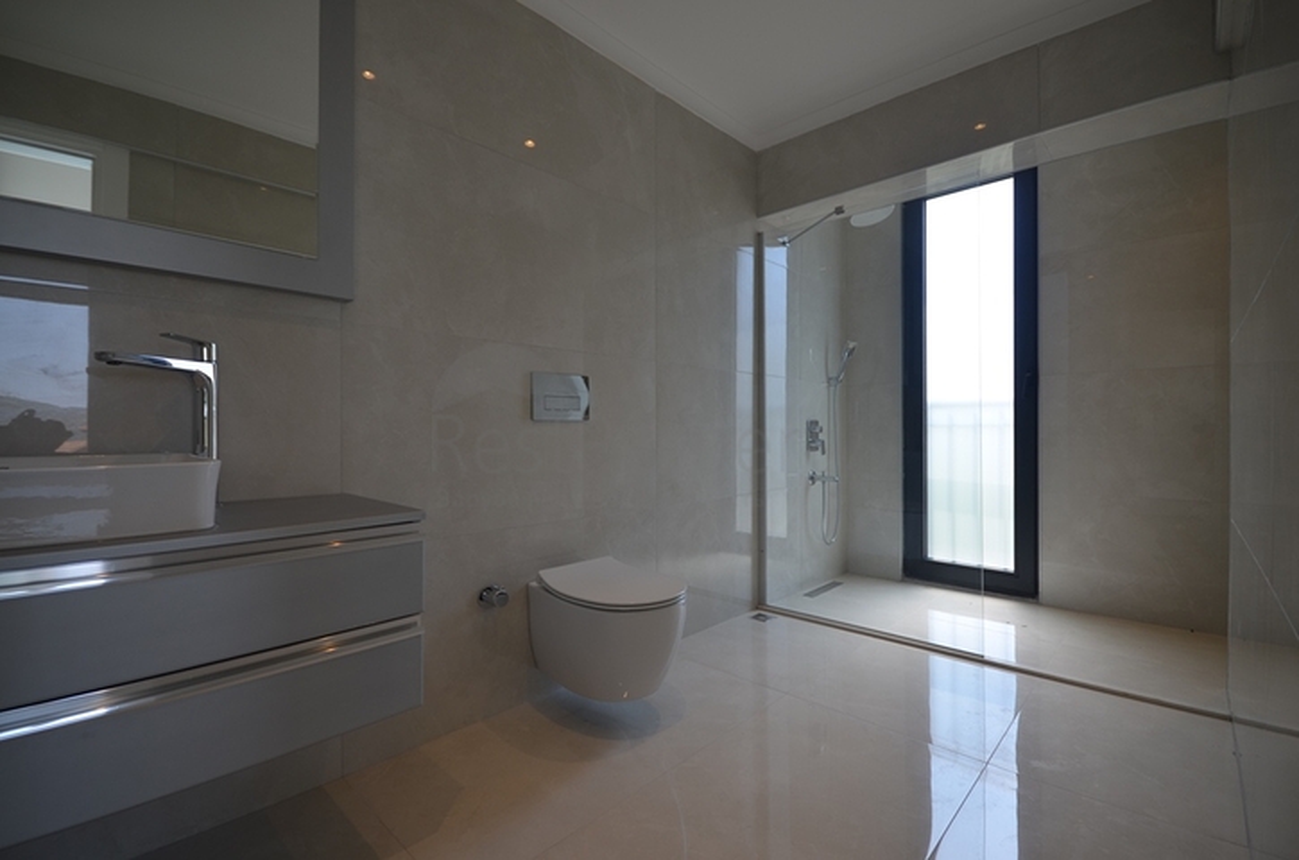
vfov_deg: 77.1
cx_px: 650
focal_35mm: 15
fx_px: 540
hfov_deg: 100.5
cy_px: 430
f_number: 5.6
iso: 100
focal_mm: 10
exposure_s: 1/60
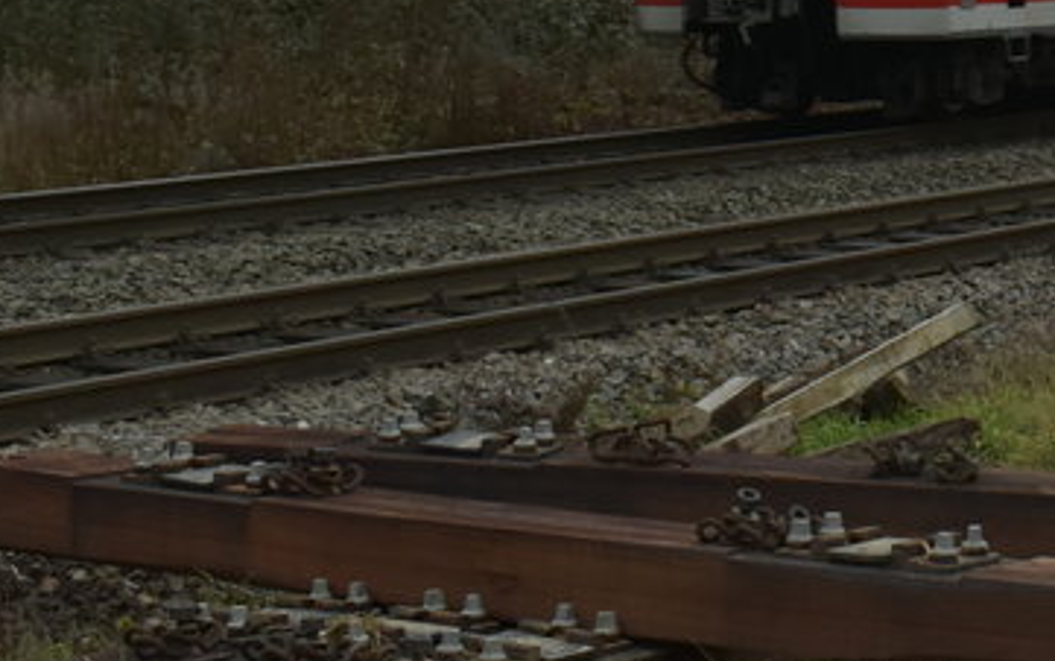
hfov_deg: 16.3
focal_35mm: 122
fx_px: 3509
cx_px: 1312
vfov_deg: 10.6
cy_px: -137
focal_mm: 24
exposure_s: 1/250
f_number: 7.1
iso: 640
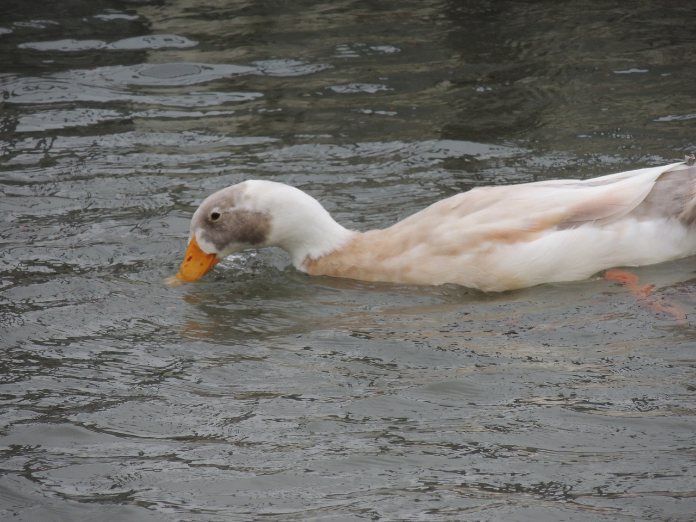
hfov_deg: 2.6
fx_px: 15080
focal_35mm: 750
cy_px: 261
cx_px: 348
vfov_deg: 2.0
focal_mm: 133.7
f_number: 5.1
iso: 360
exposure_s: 1/1000
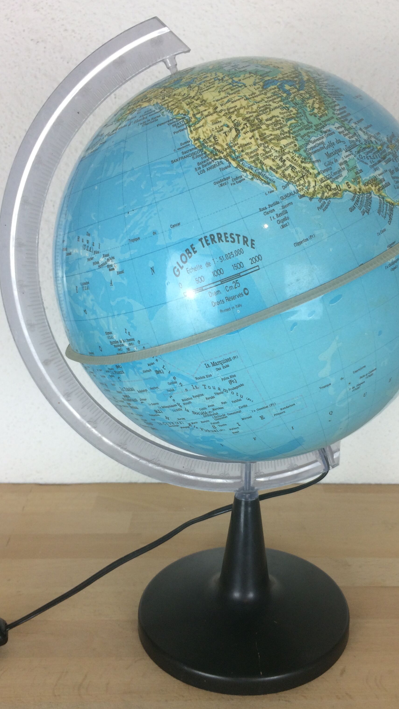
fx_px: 640
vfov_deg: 58.0
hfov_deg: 34.5
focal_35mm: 34
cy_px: 369
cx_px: 241
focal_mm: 4.15
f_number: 2.2
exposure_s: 1/50
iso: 40
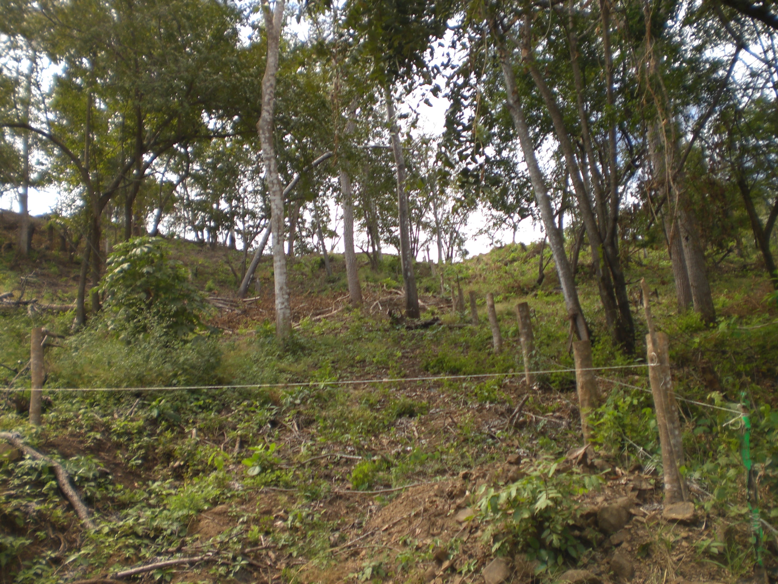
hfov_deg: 49.0
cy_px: 292
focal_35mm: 38
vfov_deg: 37.7
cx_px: 389
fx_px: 854
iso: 50
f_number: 3.1
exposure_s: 1/250
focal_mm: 6.3
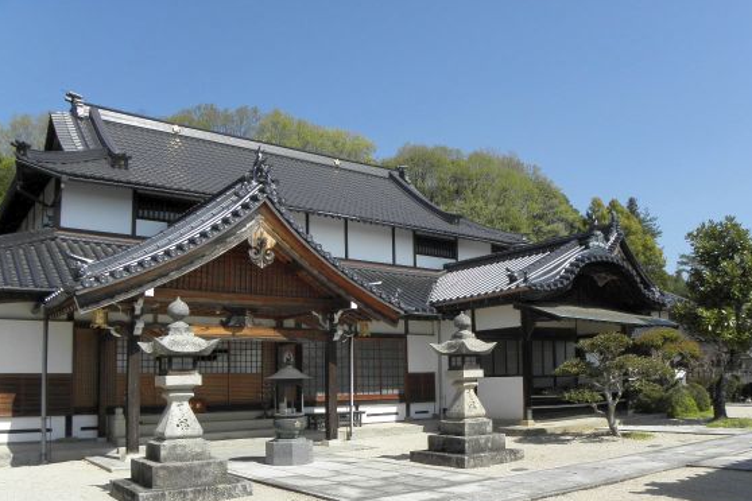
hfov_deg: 60.2
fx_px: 648
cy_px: 319
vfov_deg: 42.0
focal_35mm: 31
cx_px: 404
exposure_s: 1/250
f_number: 5.6
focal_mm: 4.6
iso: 64
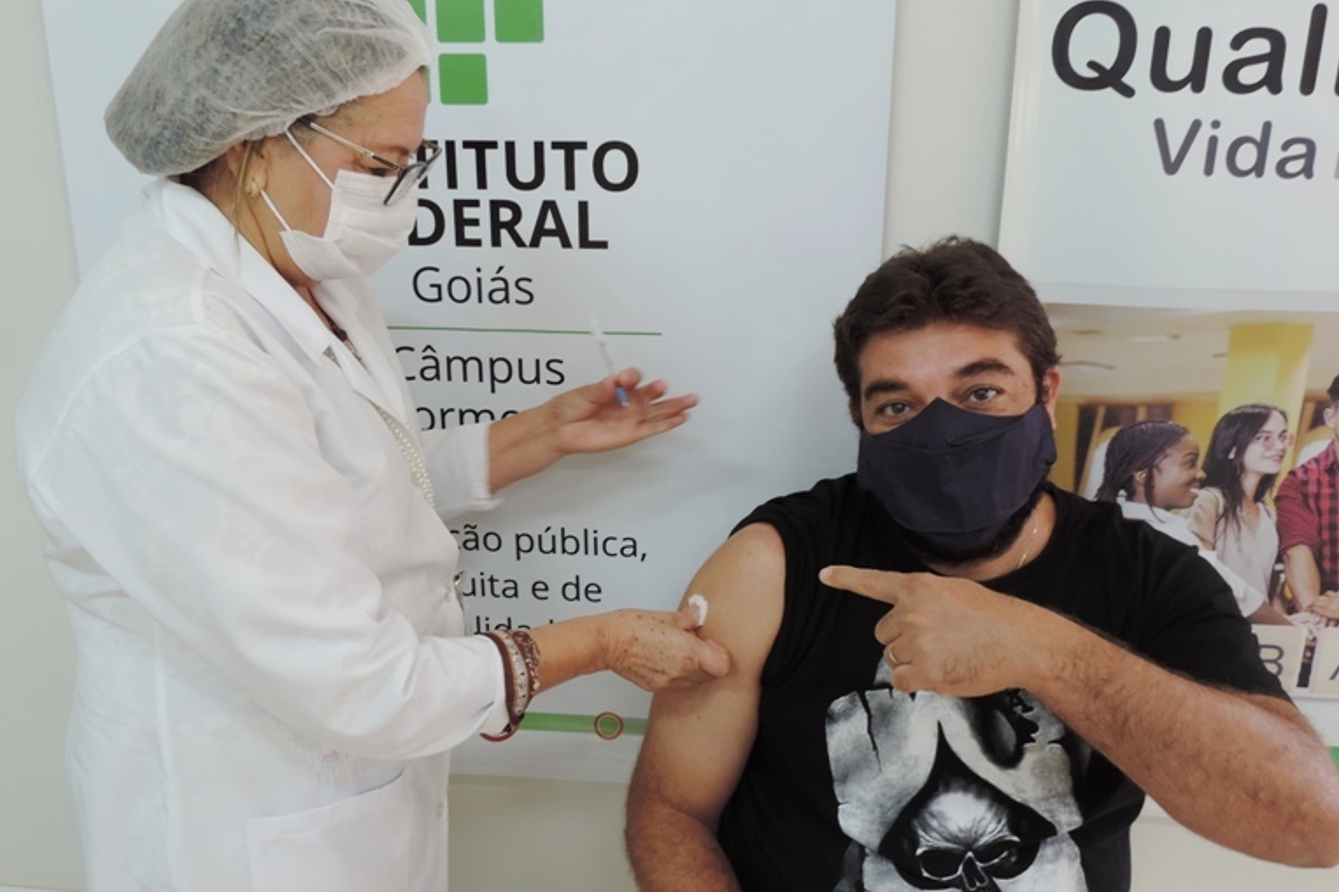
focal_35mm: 32
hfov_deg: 58.7
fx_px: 1190
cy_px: 473
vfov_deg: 41.1
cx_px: 663
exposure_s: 1/30
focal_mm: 5.3
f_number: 3.1
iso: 220
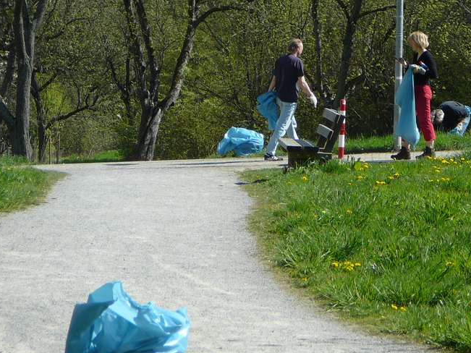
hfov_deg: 7.3
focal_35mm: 272
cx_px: 318
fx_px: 3700
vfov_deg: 5.5
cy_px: 190
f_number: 4
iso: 80
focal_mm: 26.3
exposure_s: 1/500
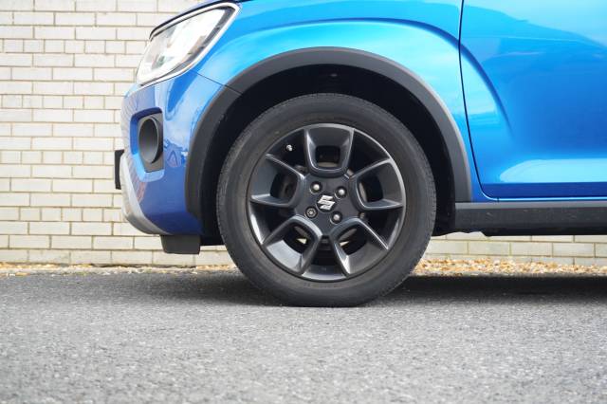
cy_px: 202
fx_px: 1011
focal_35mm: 60
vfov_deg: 22.6
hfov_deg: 33.4
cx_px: 304
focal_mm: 40
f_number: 5.6
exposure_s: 1/160
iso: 400
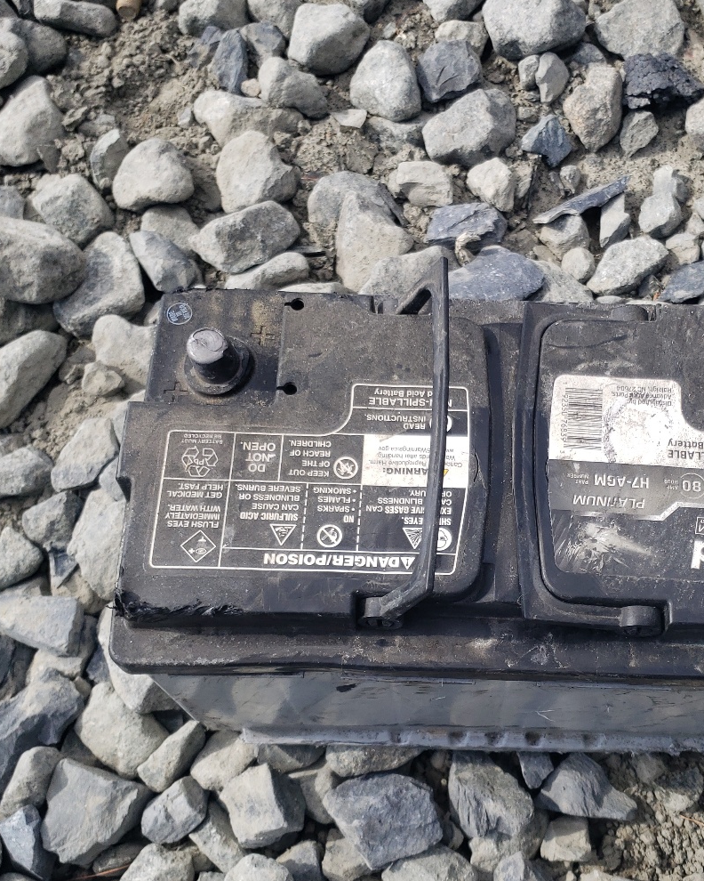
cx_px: 467
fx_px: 1068
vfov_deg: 44.6
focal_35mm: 41
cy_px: 518
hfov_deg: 36.1
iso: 50
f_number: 1.5
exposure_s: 1/1000
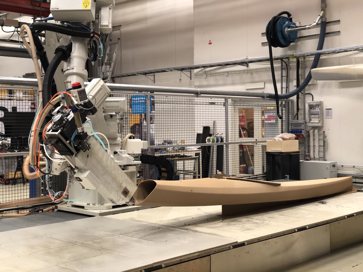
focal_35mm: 52
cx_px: 182
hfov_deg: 36.8
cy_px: 136
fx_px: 545
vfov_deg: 28.0
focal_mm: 6
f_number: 2.4
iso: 80
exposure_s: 1/33
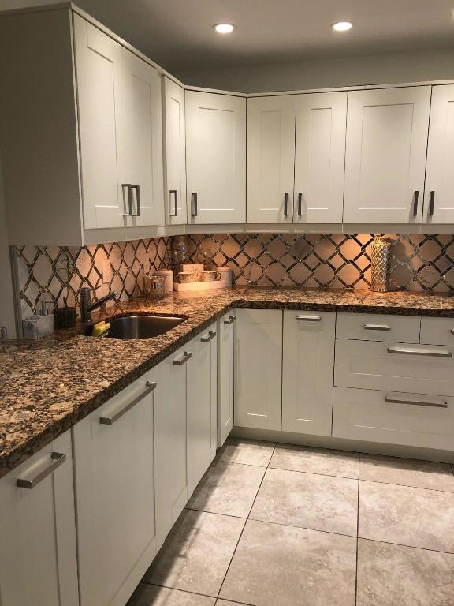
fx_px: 490
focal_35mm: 28
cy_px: 303
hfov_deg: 49.7
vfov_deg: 63.4
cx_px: 227
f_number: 1.8
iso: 25
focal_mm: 3.99
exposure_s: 1/30
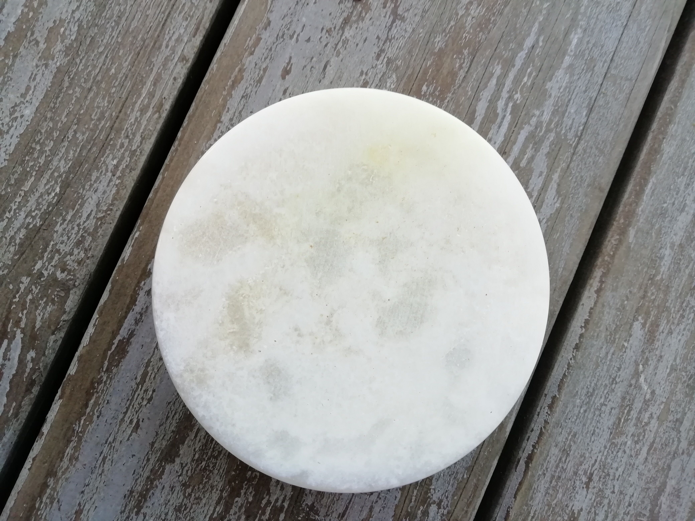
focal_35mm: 26
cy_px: 260
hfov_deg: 67.3
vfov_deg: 53.1
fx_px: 522
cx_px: 348
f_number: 2.2
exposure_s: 1/100
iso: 100
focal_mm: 3.21
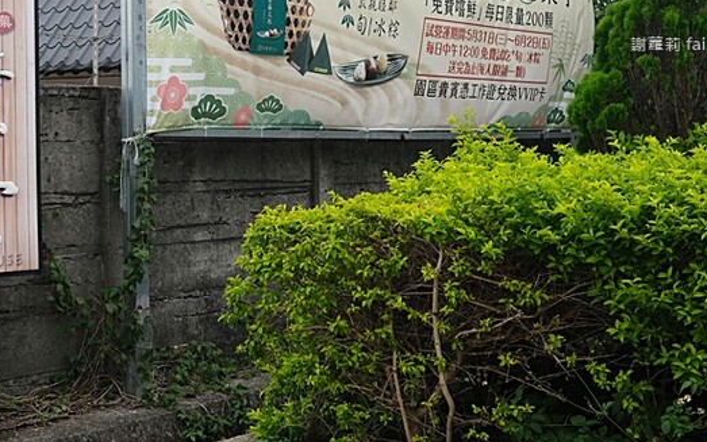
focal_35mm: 58
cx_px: 262
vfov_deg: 22.3
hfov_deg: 34.9
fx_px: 1118
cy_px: 138
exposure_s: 1/850
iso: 800
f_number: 5
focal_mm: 23
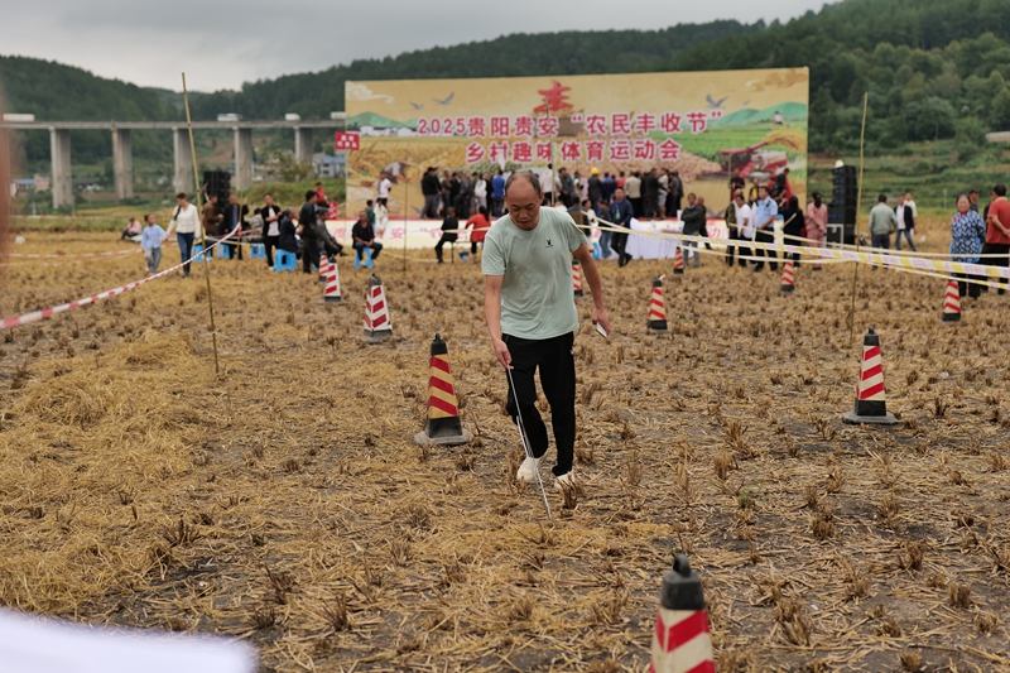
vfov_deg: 27.0
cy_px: 336
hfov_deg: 39.6
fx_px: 1402
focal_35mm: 50
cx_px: 505
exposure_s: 1/400
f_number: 2.5
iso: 100
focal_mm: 50
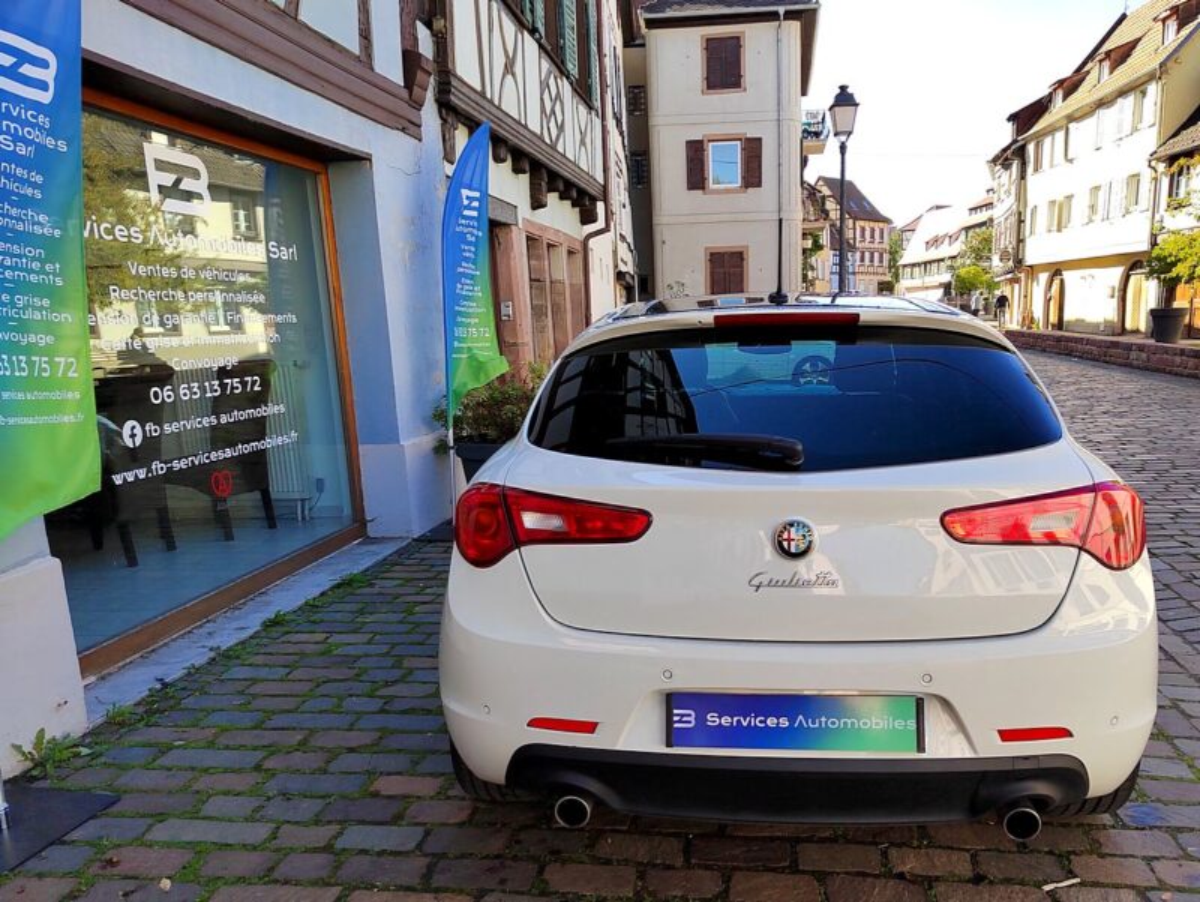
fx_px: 798
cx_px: 600
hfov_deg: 73.9
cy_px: 451
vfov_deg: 58.9
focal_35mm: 23
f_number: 1.9
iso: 100
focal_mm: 5.52
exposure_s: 1/268
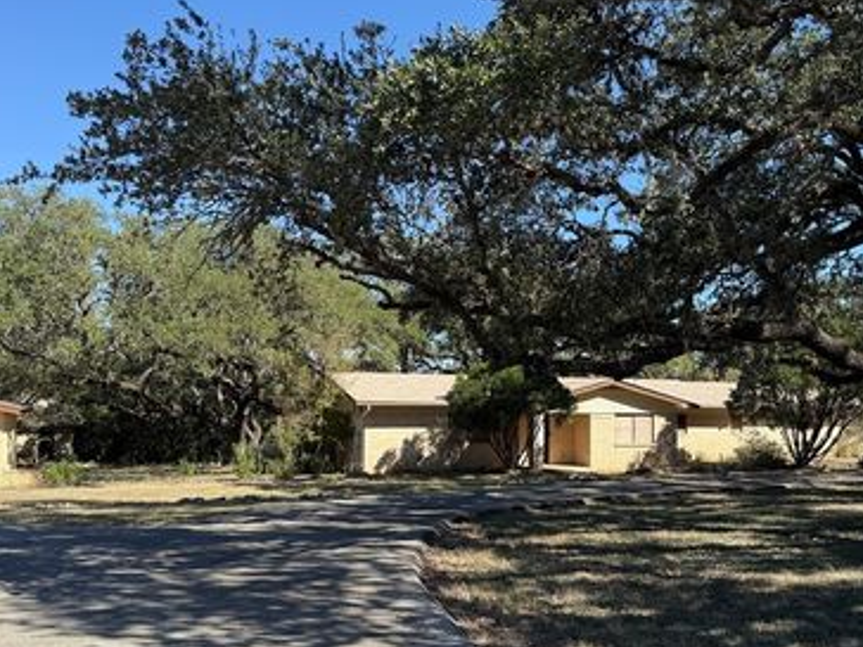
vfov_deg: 42.8
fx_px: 823
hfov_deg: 55.3
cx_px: 439
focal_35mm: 33
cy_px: 378
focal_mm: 6.76
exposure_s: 1/1901
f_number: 1.78
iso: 80
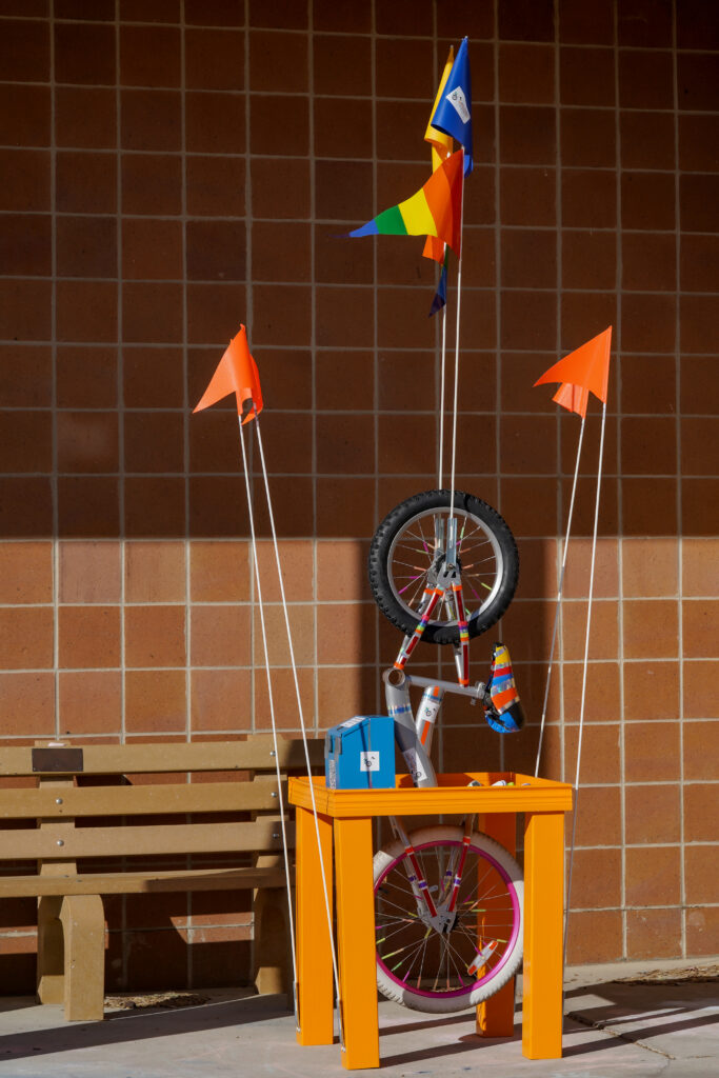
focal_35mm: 105
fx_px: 3144
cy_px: 539
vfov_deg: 19.5
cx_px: 360
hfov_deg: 13.0
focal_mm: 105
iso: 100
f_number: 8
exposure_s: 1/500
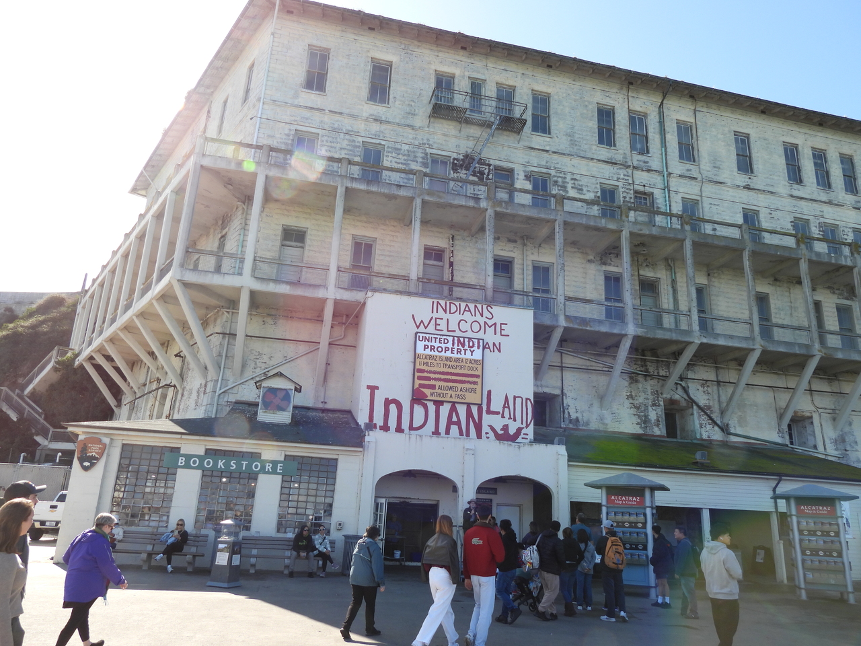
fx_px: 597
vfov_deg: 56.8
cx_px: 430
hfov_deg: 71.6
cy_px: 323
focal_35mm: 24
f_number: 2.8
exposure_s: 1/640
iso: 100
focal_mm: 4.3
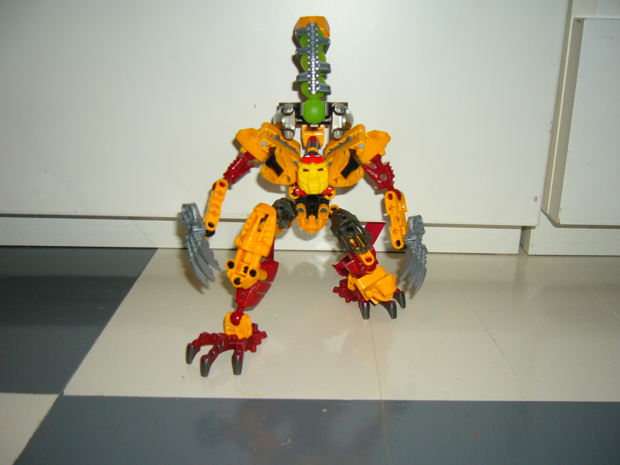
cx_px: 310
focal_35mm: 35
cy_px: 232
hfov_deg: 52.6
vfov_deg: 40.7
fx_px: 627
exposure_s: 1/60
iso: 100
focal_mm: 5.8
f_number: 2.8
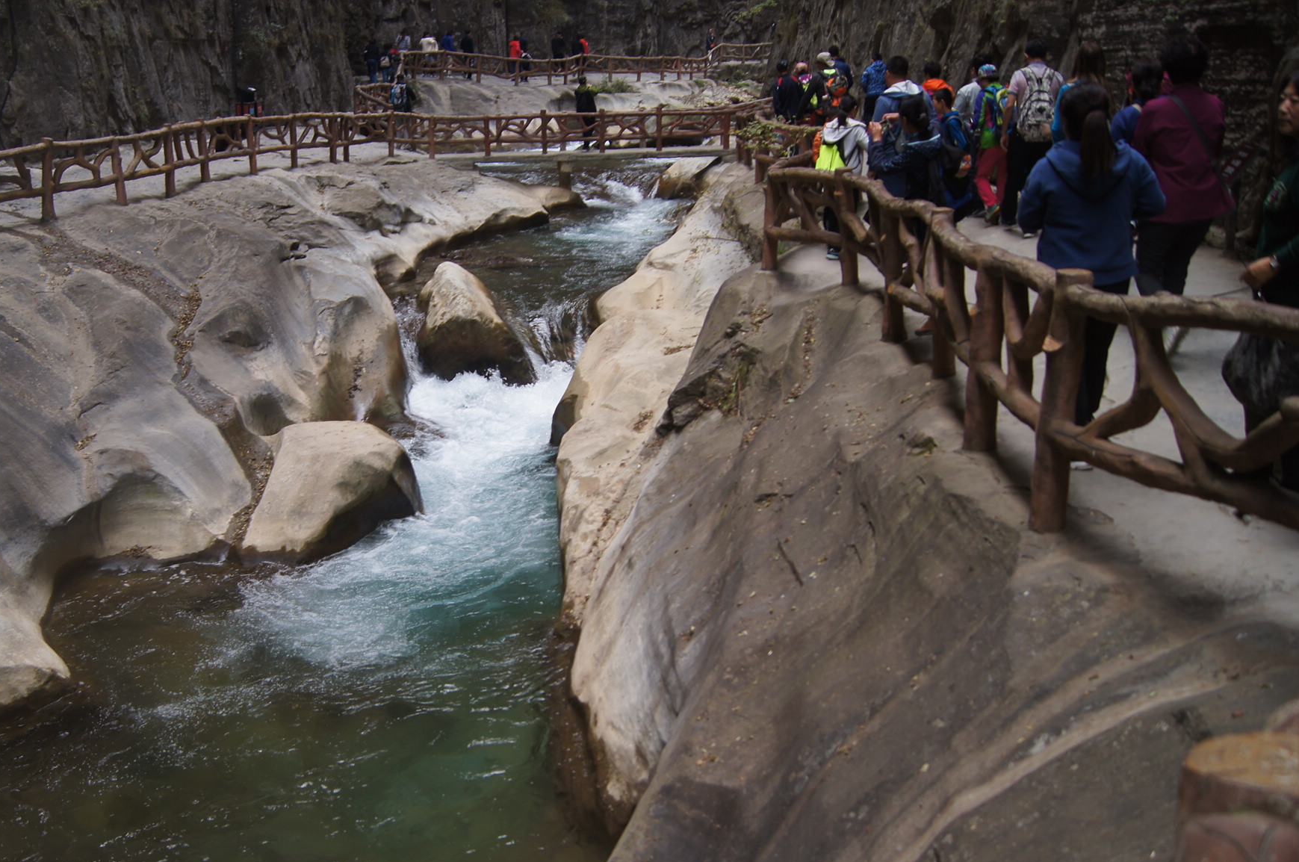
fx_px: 1369
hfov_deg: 50.1
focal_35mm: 38
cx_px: 462
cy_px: 474
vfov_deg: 34.9
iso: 100
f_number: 4
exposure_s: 1/50
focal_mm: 18
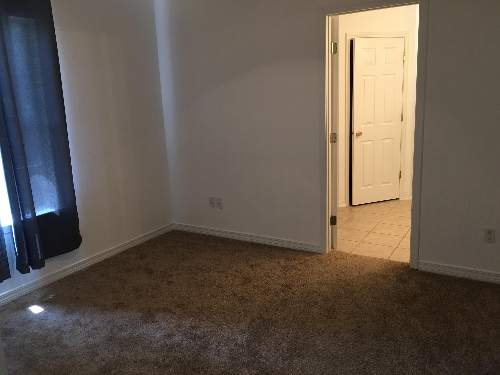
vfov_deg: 48.2
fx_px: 419
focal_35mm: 29
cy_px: 188
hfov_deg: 61.7
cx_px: 250
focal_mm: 4.15
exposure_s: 1/15
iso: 40
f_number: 2.2
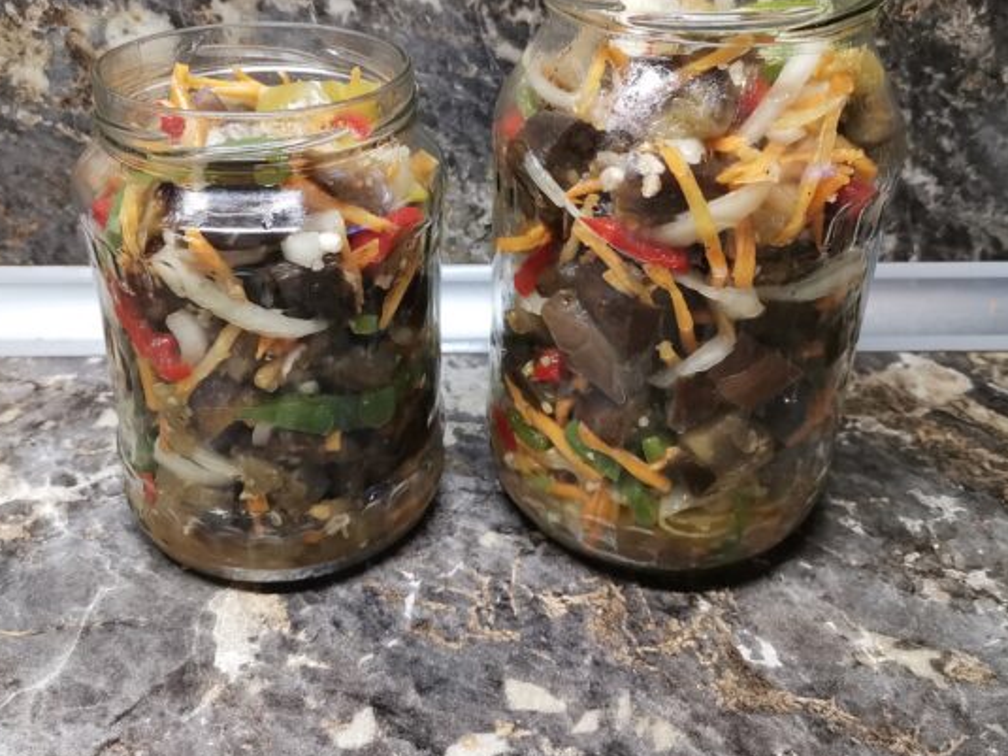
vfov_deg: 41.6
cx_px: 450
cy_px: 310
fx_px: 990
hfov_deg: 53.9
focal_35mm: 34
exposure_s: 1/100
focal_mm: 4.75
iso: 200
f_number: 1.8
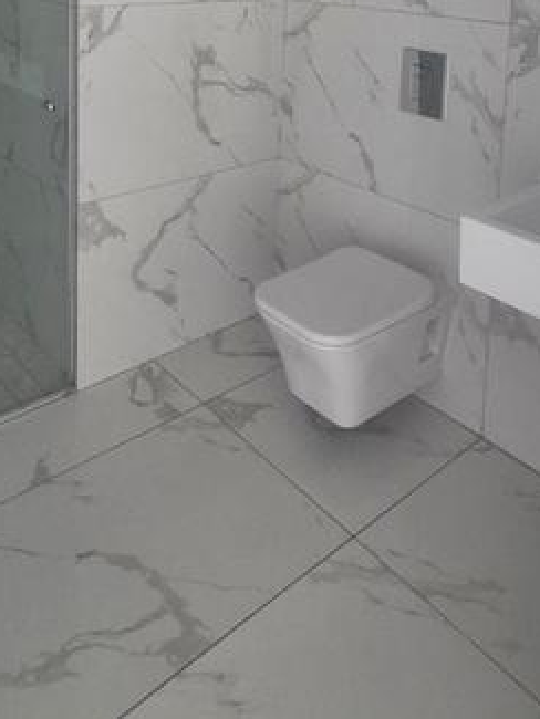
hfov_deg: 44.0
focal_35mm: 32
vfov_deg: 47.2
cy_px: 0
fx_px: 665
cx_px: 226
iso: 320
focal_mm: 1.74
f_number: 2.2
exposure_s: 1/50
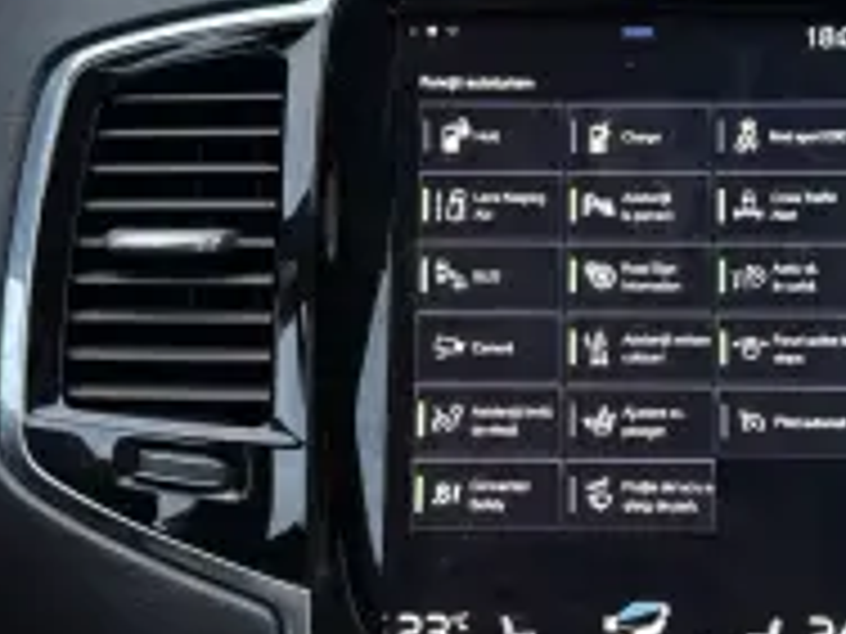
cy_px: 319
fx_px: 1124
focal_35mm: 46
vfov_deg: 31.5
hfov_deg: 40.7
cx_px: 567
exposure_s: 1/60
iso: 640
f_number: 1.78
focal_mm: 6.76
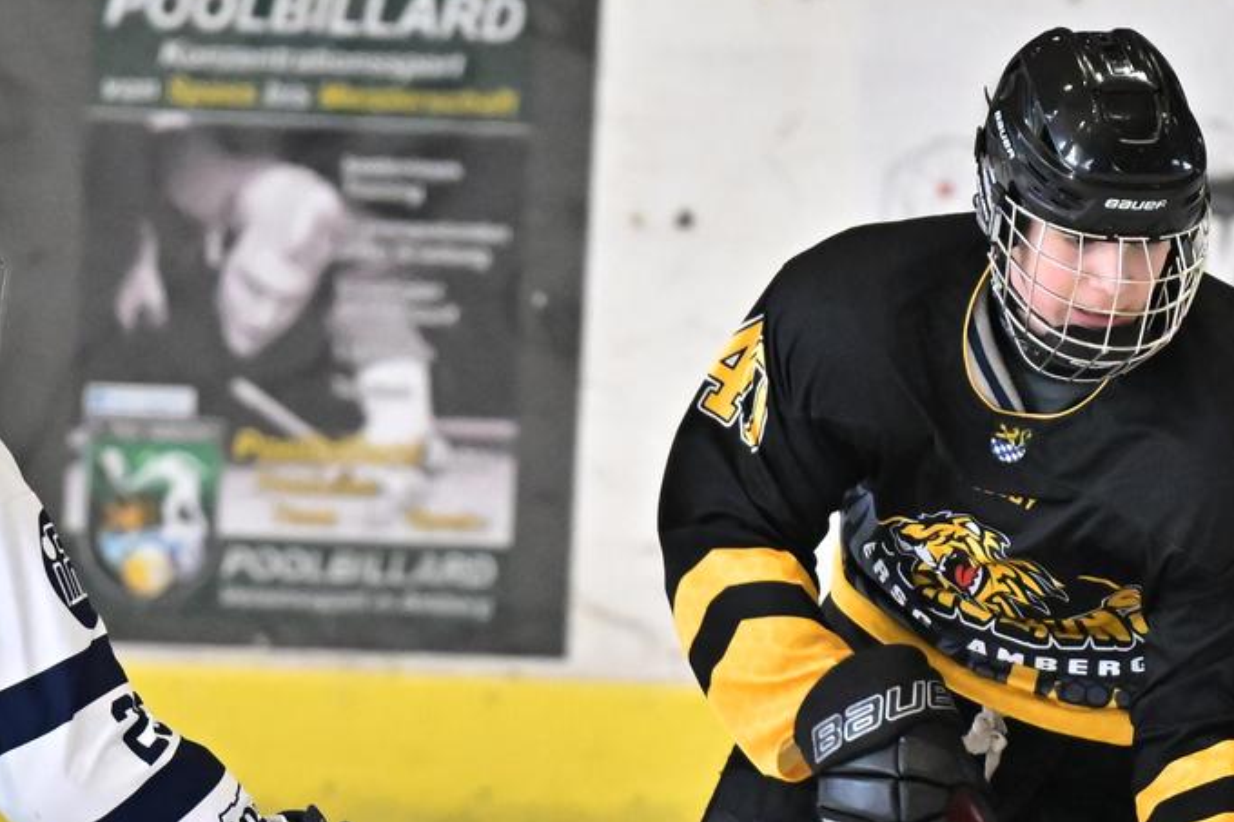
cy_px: 821
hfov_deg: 2.4
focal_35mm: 847
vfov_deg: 1.6
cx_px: 840
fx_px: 29024
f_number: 2.8
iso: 3200
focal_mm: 200
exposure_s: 1/800
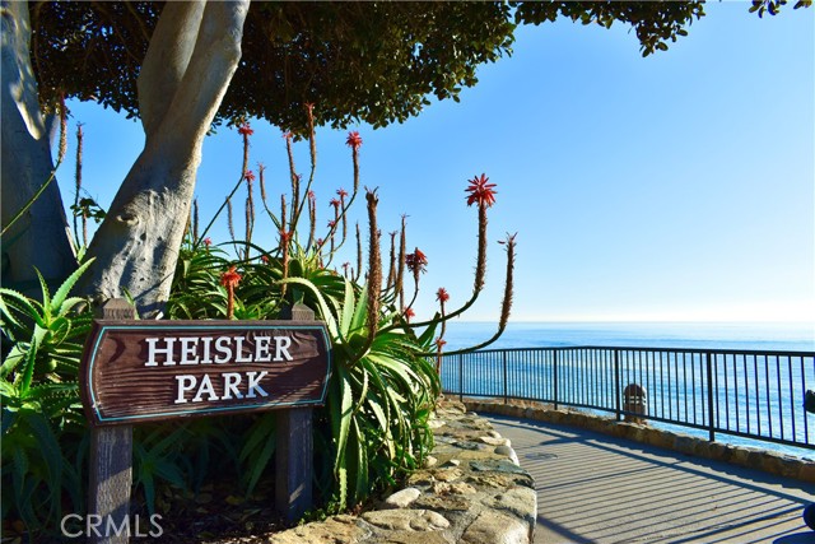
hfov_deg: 67.4
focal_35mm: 27
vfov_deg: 48.0
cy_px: 272
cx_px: 408
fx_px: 611
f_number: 8
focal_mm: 18
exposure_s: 1/250
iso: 100
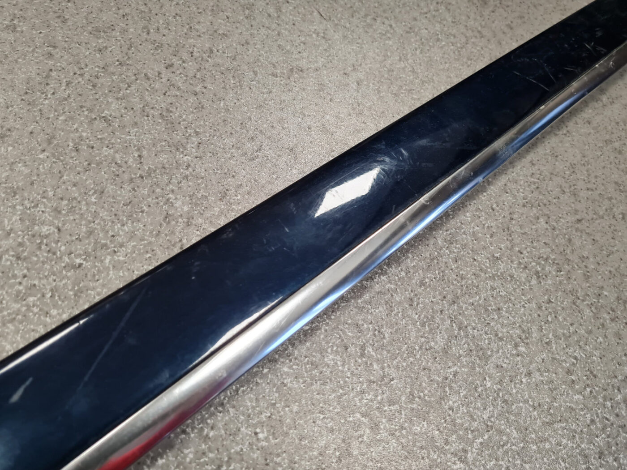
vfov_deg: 53.1
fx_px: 471
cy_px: 235
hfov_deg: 67.3
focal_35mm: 26
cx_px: 314
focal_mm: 5.4
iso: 250
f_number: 1.8
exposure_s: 1/100
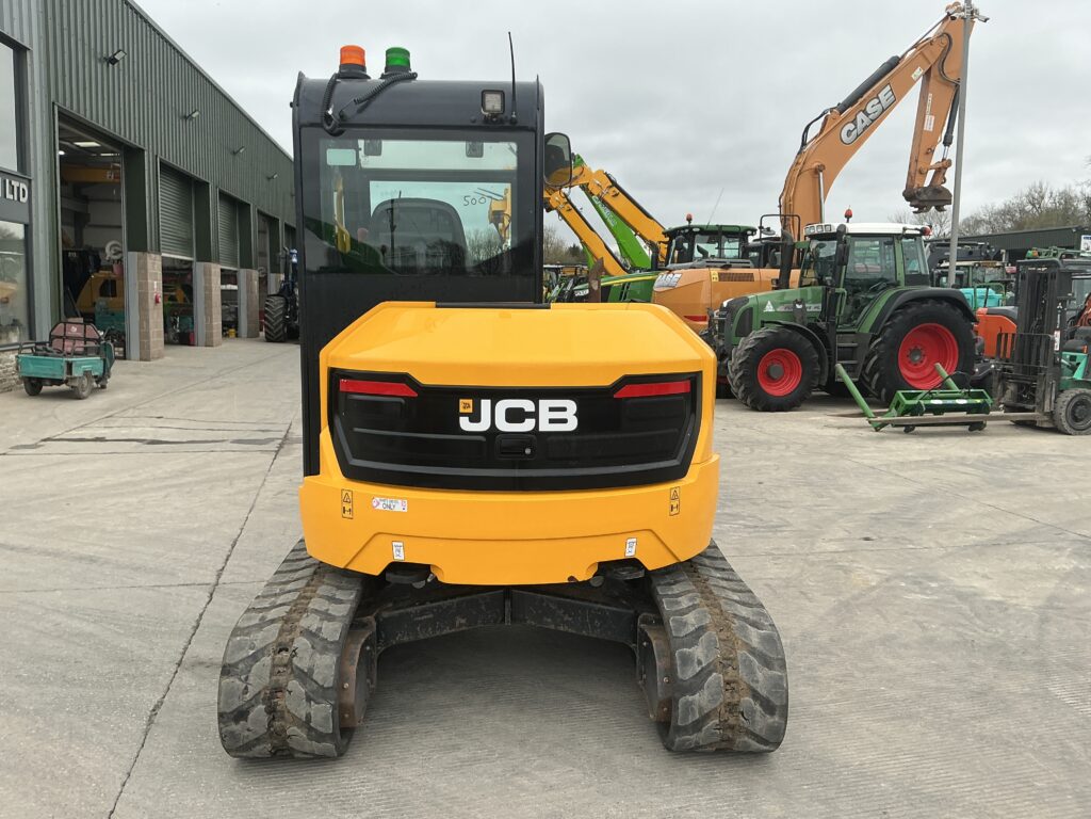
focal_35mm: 28
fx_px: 882
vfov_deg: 49.7
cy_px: 410
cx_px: 546
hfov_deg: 63.4
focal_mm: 3
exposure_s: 1/346
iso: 25
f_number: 1.8
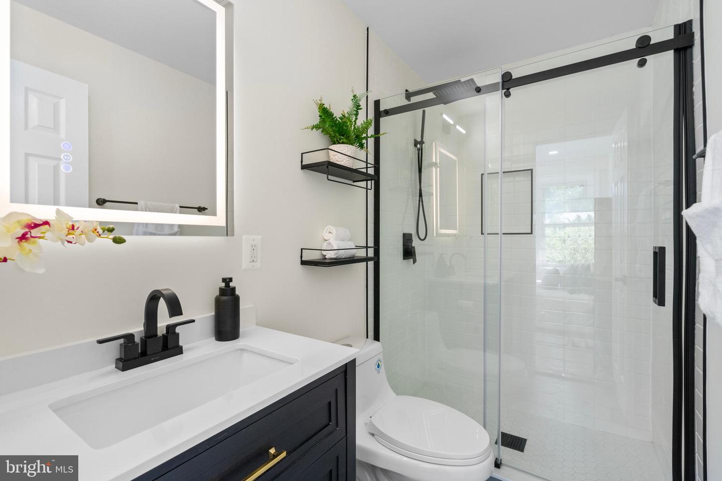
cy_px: 240
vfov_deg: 73.7
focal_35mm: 16
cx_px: 361
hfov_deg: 96.7
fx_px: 321
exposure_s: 1/40
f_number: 8
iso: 640
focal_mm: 16
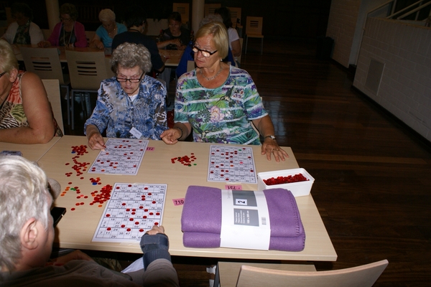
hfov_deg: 67.4
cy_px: 144
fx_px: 323
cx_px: 216
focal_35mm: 27
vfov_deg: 47.9
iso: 400
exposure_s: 1/60
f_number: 5.6
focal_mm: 18
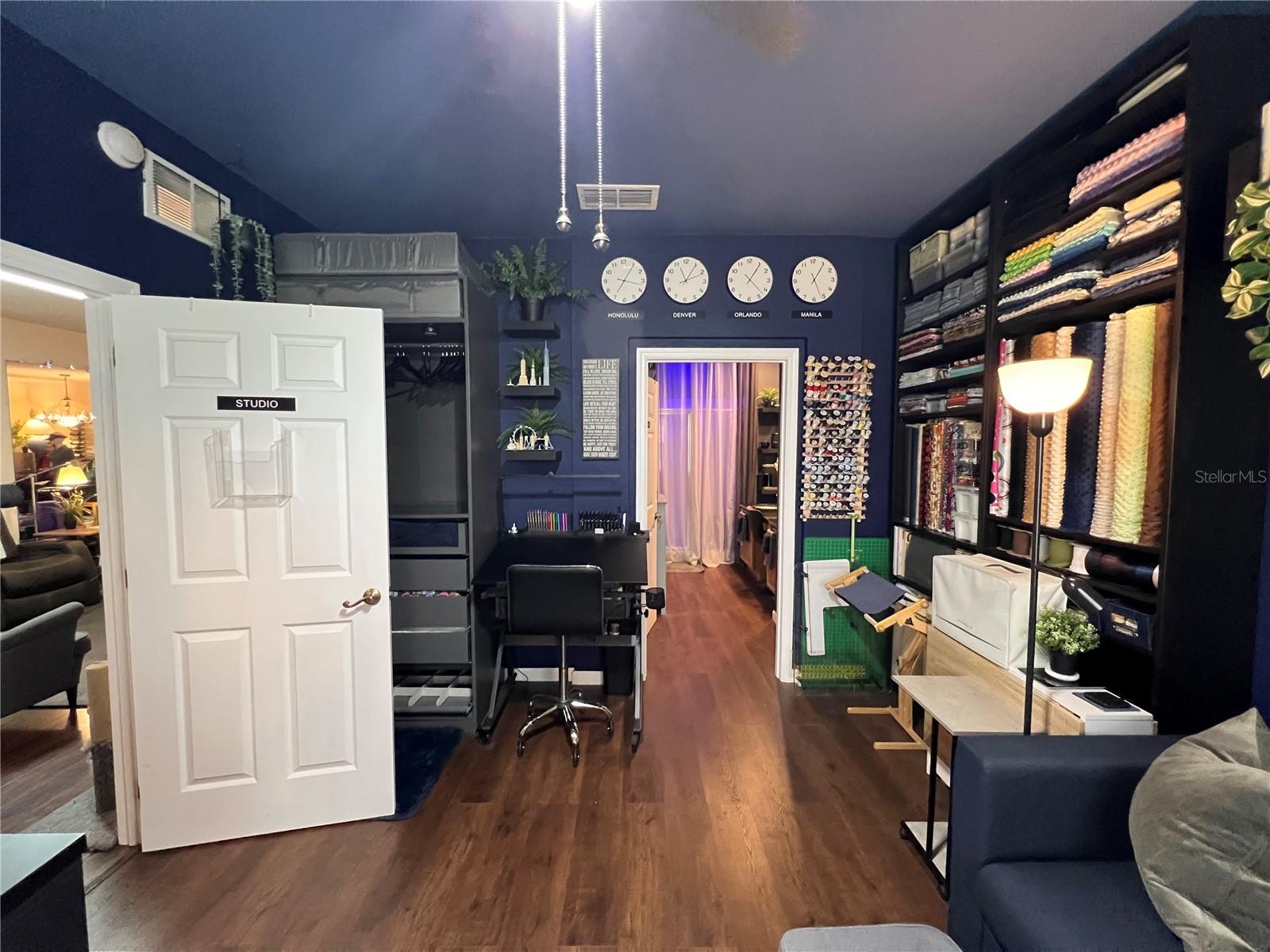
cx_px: 635
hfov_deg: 106.2
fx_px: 477
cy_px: 476
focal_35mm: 13
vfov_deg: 89.9
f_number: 1.8
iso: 800
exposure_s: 1/60
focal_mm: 1.57
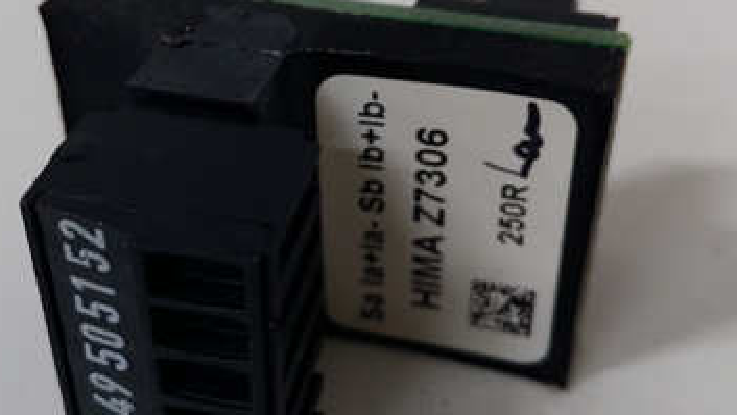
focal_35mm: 50
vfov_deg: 24.0
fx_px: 978
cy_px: 217
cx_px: 311
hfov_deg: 41.2
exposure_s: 1/33
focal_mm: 3.79
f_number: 2
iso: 341
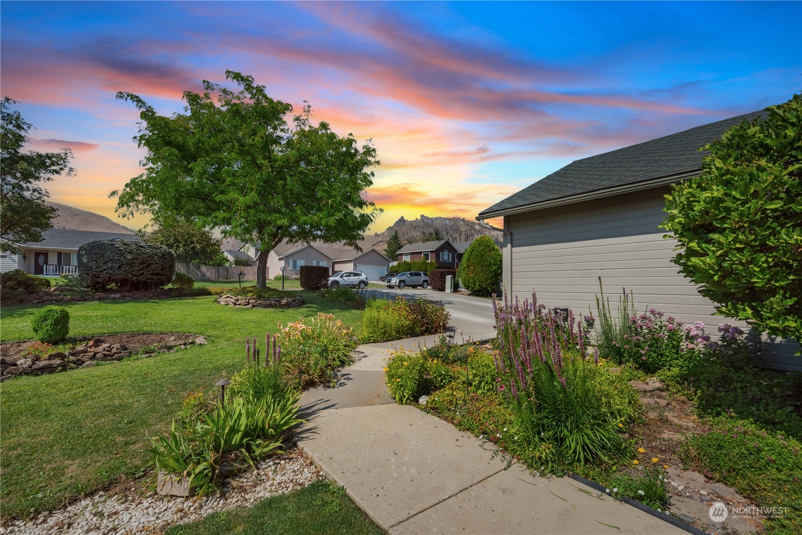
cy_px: 268
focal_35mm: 15
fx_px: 334
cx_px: 401
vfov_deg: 77.4
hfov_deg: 100.4
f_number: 7.1
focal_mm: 15
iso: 100
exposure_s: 1/2000
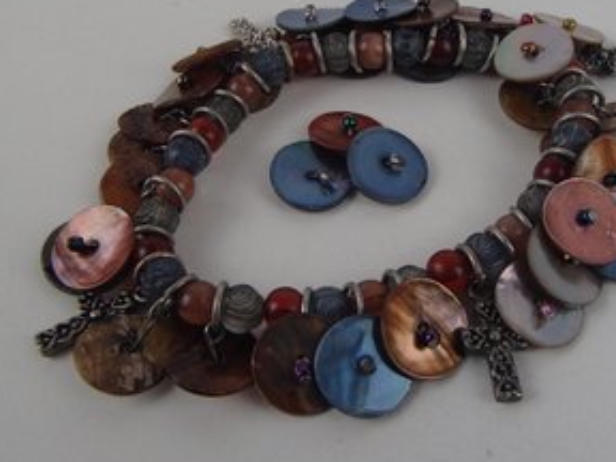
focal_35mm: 44
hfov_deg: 42.8
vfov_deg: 32.9
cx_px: 354
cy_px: 215
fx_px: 783
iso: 250
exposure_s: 1/160
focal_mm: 6.64
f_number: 4.7
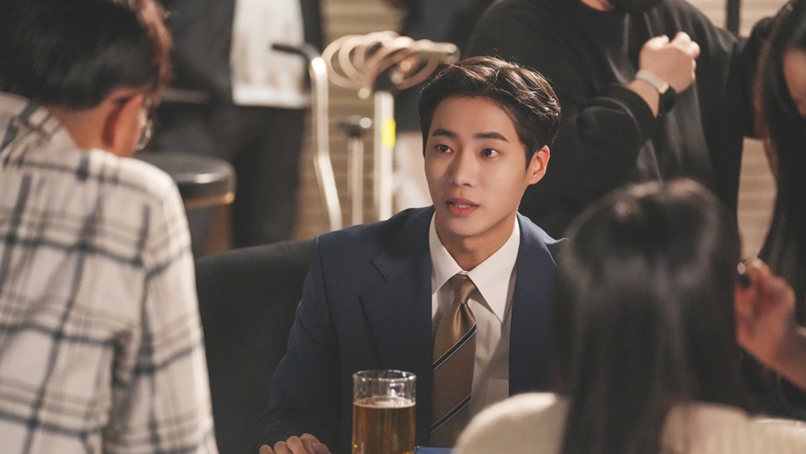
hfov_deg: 13.8
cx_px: 403
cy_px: 241
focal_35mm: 156
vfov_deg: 7.8
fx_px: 3334
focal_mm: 148
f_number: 2.8
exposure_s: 1/60
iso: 12800
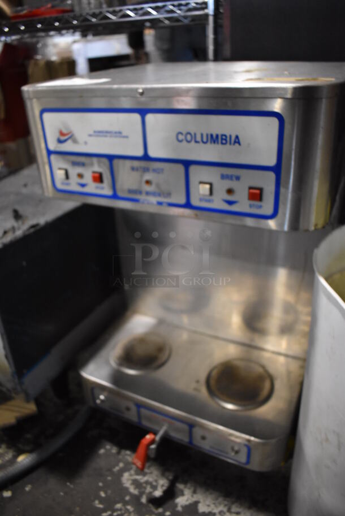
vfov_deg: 67.3
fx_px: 388
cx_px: 172
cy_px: 258
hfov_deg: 48.0
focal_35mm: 27
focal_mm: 18
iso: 2800
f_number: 3.5
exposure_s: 1/125
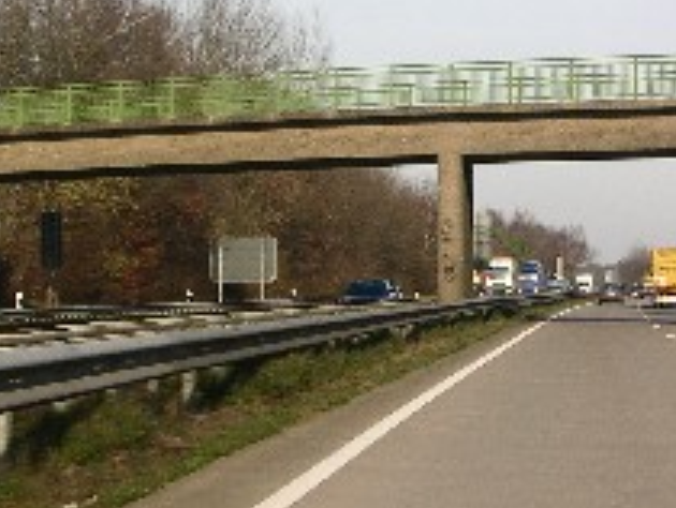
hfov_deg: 12.2
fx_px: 3167
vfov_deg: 9.2
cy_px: 164
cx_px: 501
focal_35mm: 162
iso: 50
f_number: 6.3
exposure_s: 1/125
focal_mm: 14.7
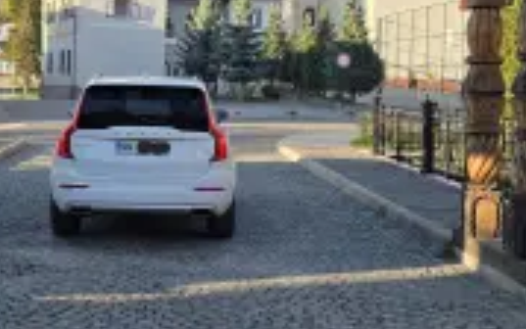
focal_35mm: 49
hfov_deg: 40.5
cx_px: 173
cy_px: 97
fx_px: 703
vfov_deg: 26.1
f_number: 1.7
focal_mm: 6.3
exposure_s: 1/2000
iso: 80
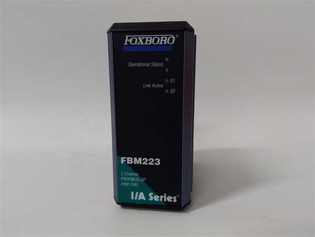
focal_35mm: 27
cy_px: 118
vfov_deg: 51.4
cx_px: 158
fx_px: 246
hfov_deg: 65.3
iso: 321
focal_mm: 3.79
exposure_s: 1/33
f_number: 2
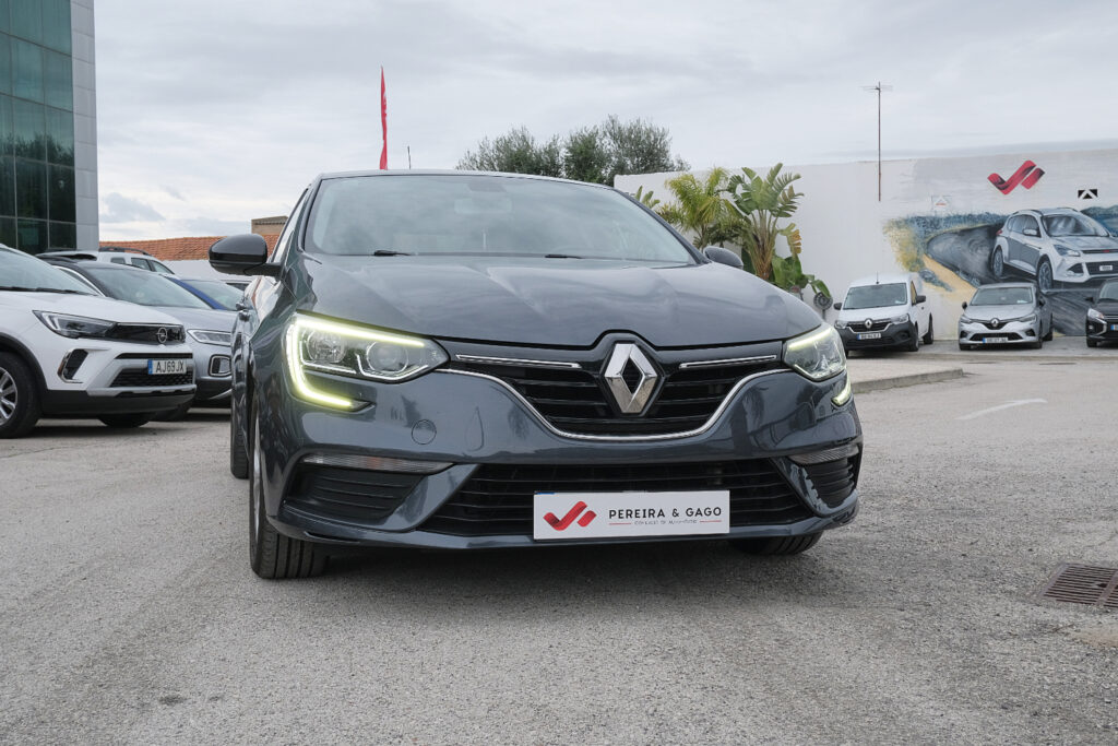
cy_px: 373
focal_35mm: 37
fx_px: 1149
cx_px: 559
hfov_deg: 51.9
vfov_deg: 36.0
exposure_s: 1/80
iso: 500
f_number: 9
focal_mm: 24.9
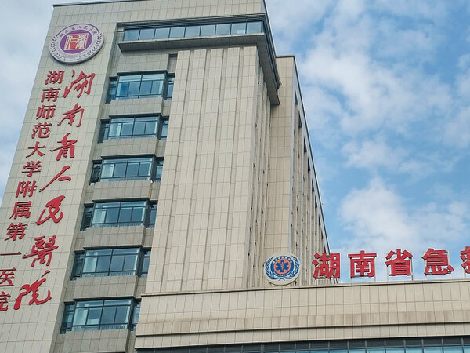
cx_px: 339
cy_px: 238
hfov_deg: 29.9
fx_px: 869
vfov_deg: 22.8
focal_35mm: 64
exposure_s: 1/2560
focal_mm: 4.5
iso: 100
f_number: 2
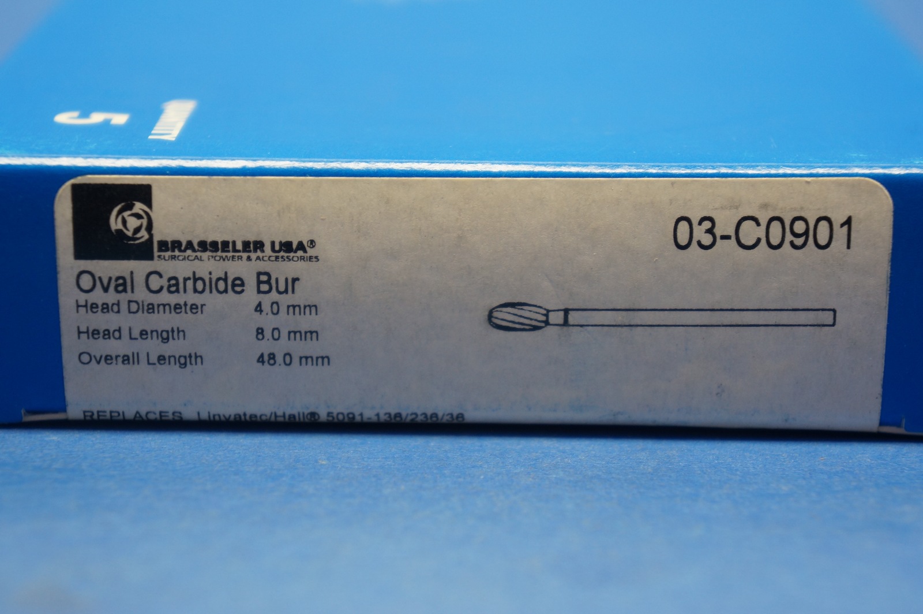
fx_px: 2113
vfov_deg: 16.5
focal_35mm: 82
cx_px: 462
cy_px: 307
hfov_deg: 24.6
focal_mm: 55
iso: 400
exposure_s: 1/20
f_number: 5.6
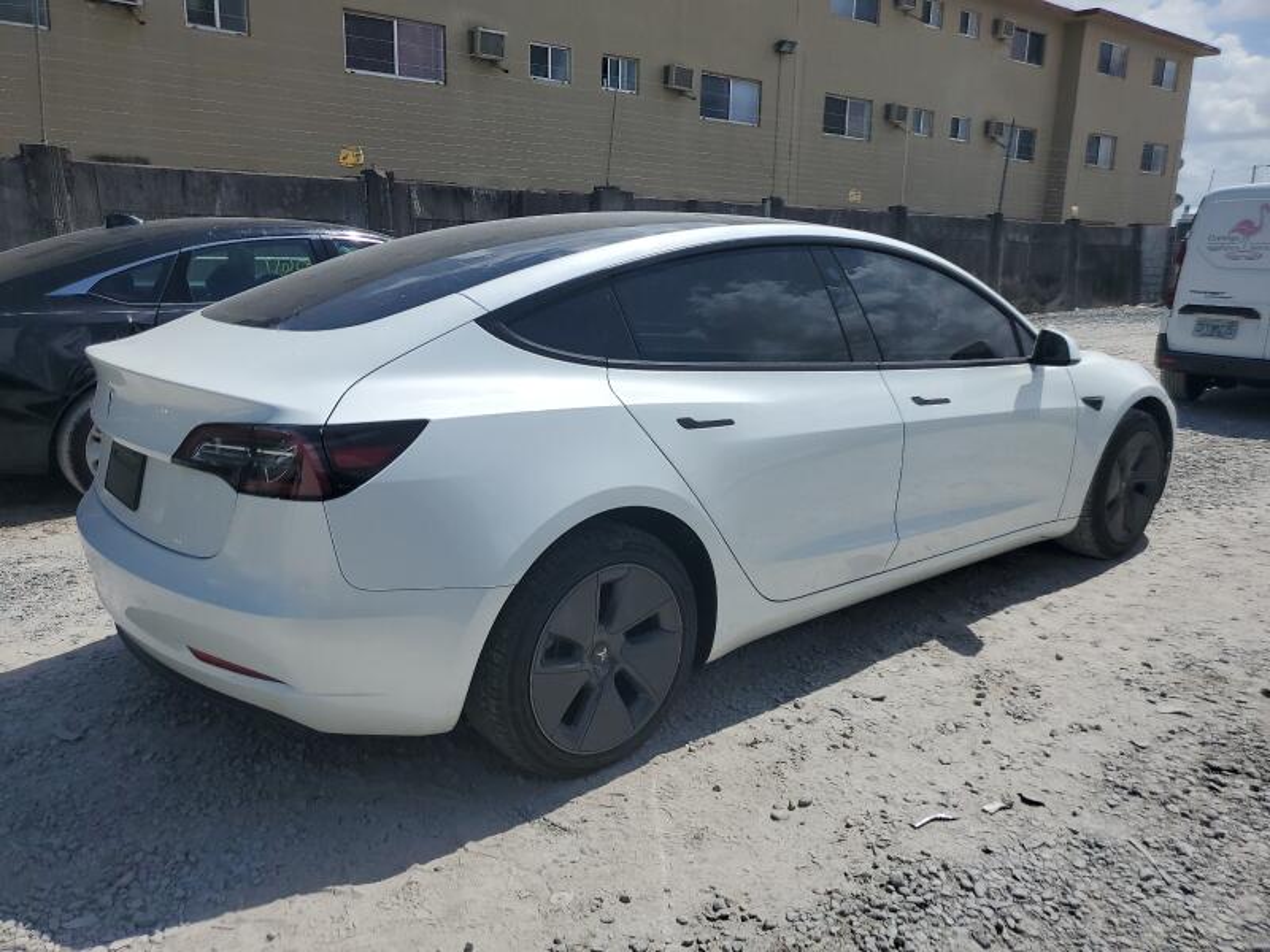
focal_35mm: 26
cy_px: 476
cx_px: 635
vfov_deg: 53.1
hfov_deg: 67.3
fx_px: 954
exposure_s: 1/10000
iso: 50
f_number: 1.5
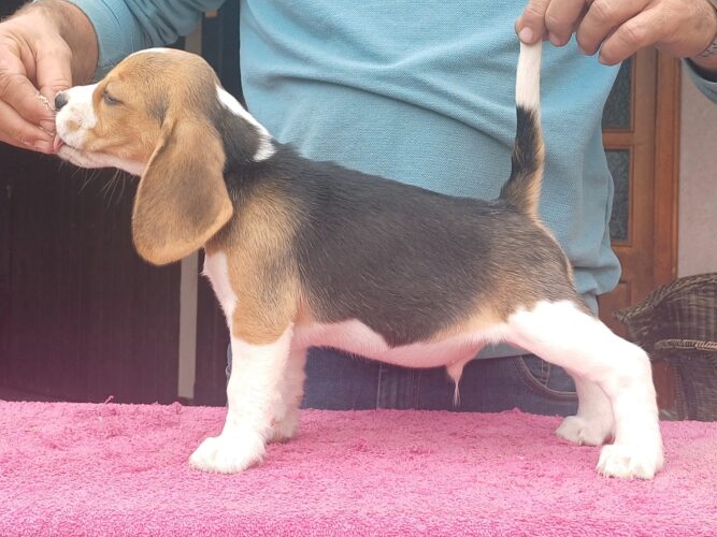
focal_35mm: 30
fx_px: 621
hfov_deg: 60.0
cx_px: 361
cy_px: 252
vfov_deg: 46.8
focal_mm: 4.65
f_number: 1.8
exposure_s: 1/128
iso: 50
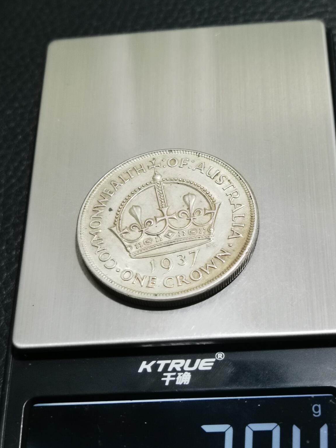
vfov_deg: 30.3
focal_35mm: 64
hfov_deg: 22.9
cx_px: 192
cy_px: 244
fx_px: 828
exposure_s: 1/100
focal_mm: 6.67
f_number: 1.9
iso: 160
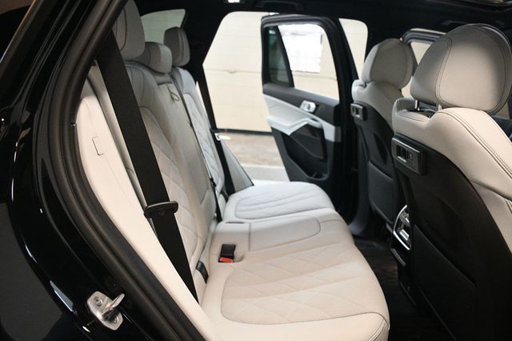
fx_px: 426
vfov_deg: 43.6
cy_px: 170
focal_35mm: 30
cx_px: 256
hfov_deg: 62.0
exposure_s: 1/125
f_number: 3.5
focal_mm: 20
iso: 3200
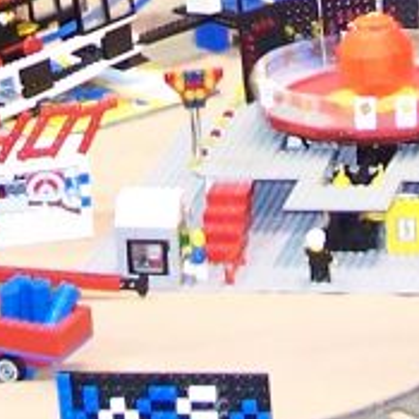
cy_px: -251
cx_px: 273
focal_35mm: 197
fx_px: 2698
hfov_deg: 8.9
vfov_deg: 8.6
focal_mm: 6.3
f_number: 2.8
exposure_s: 1/8
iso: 140
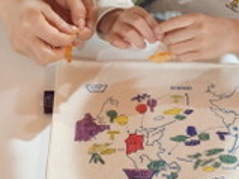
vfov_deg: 16.8
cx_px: 44
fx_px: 600
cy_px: 42
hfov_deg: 22.2
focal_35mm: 87
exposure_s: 1/120
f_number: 1.8
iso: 400
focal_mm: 6.4
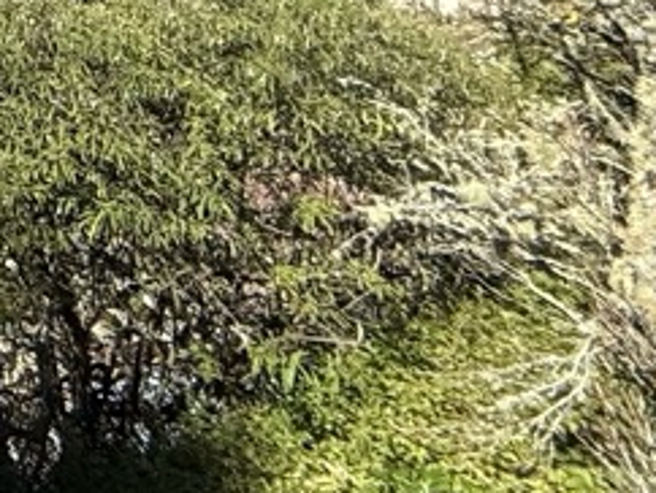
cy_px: -650
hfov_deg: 15.0
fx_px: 1404
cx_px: -930
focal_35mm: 74
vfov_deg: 14.3
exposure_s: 1/1339
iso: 50
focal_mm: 2.22
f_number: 2.2
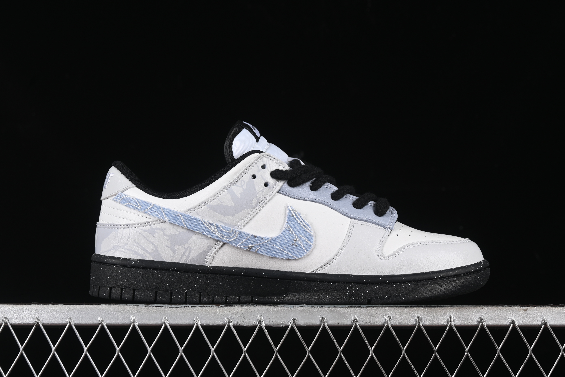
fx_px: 1177
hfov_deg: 27.0
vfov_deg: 18.2
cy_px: 188
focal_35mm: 75
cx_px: 282
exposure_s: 1/80
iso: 160
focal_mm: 50
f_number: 8
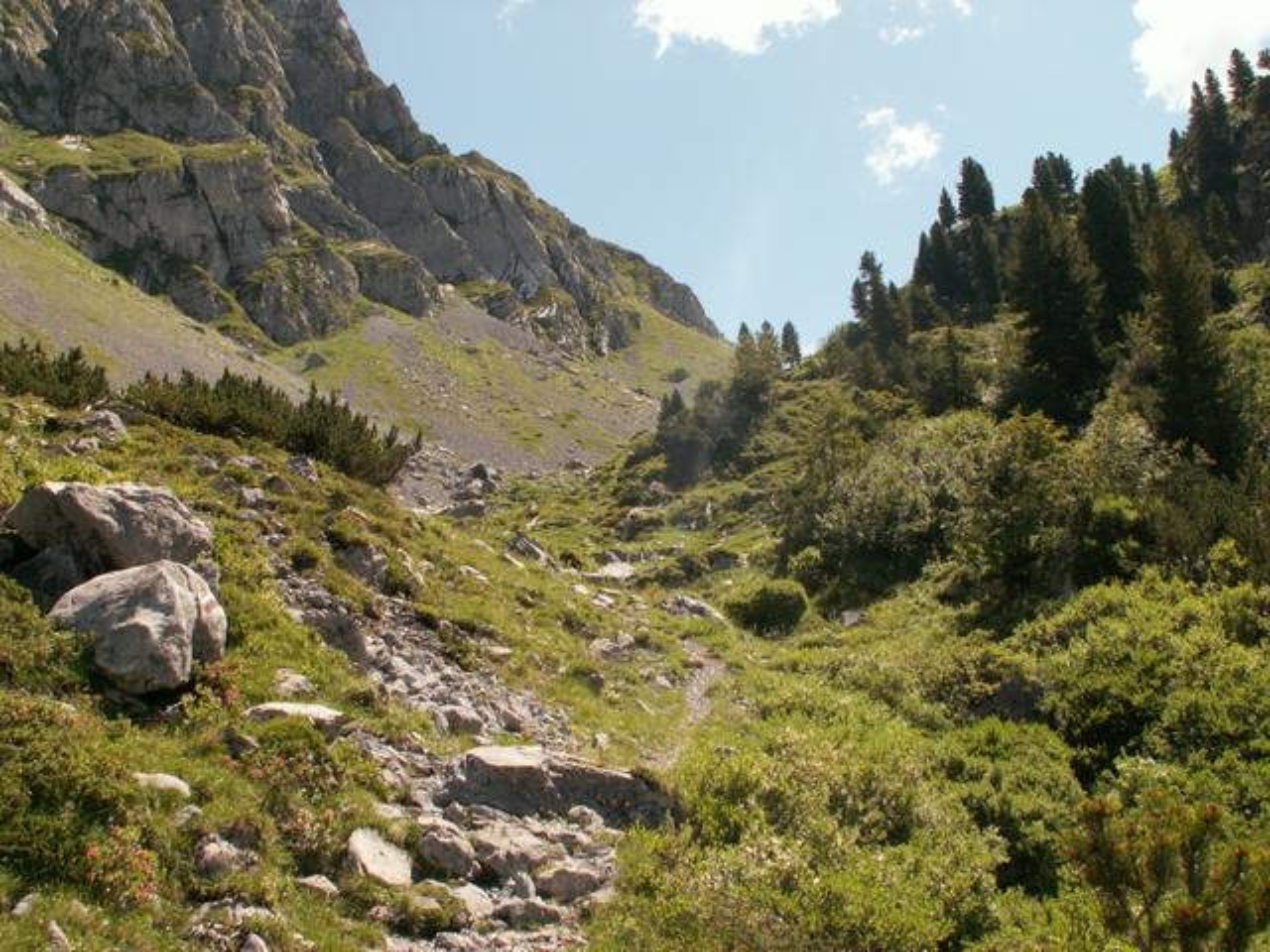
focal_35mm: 35
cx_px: 635
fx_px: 1284
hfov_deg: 52.6
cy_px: 476
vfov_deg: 40.7
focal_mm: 5.86
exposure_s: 1/200
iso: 50
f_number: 5.6
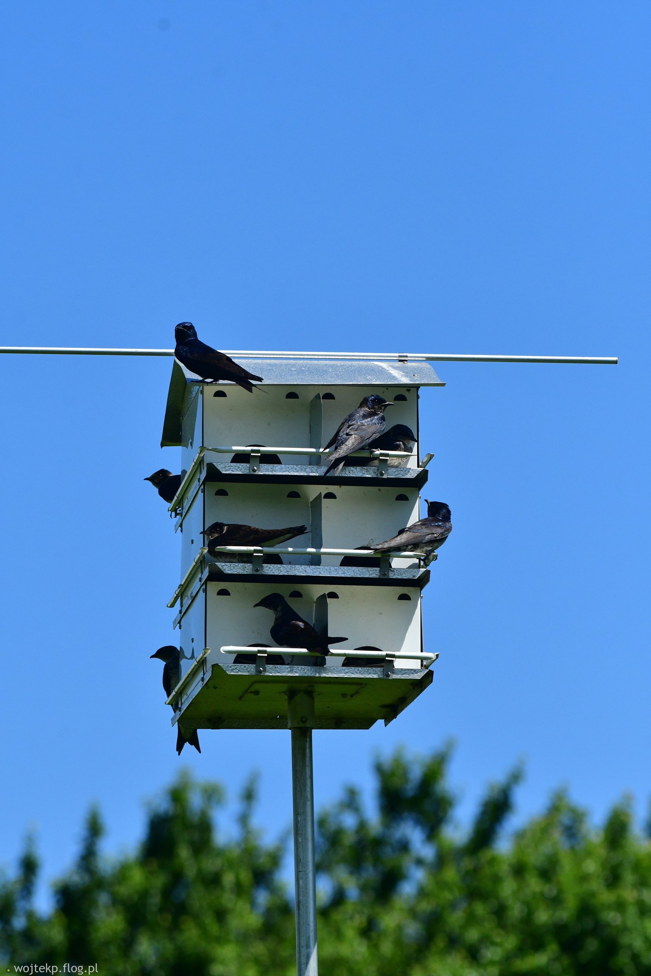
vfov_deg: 6.9
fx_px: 8137
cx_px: 326
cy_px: 488
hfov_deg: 4.6
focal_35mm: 300
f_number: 8
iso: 800
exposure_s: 1/3200
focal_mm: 200
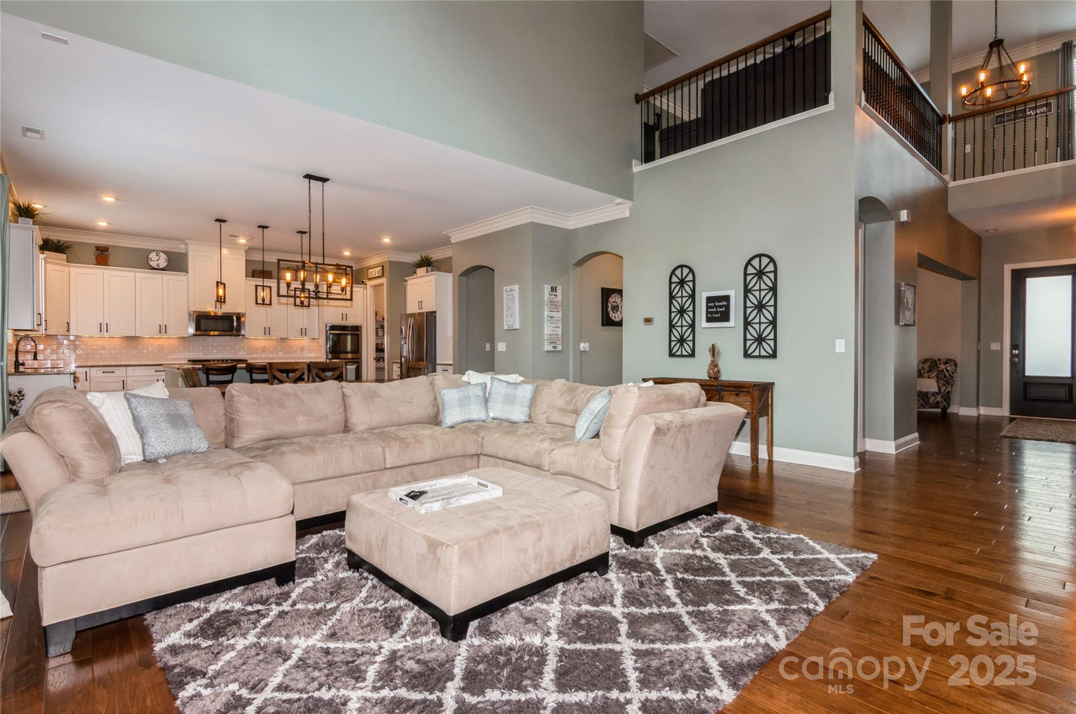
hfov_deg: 95.1
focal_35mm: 16
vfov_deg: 71.9
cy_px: 357
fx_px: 493
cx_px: 538
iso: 200
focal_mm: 11
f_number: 8
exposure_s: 1/25
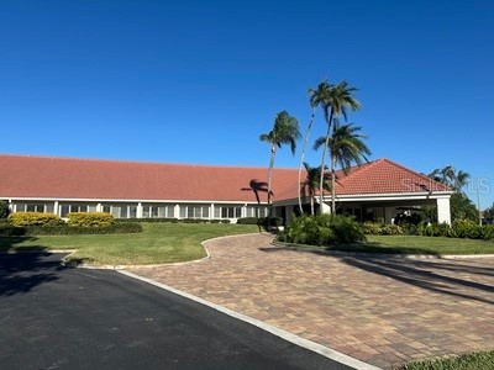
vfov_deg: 56.8
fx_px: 343
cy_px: 185
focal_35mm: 24
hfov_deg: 71.6
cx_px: 247
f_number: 1.78
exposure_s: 1/5848
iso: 80
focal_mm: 6.86
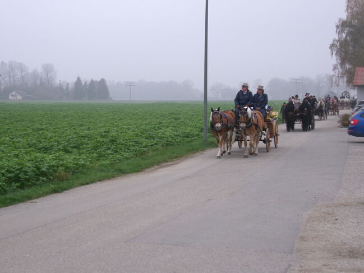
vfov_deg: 21.3
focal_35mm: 69
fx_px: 726
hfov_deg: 28.2
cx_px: 182
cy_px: 136
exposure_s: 1/56
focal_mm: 12.3
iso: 100
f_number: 4.7
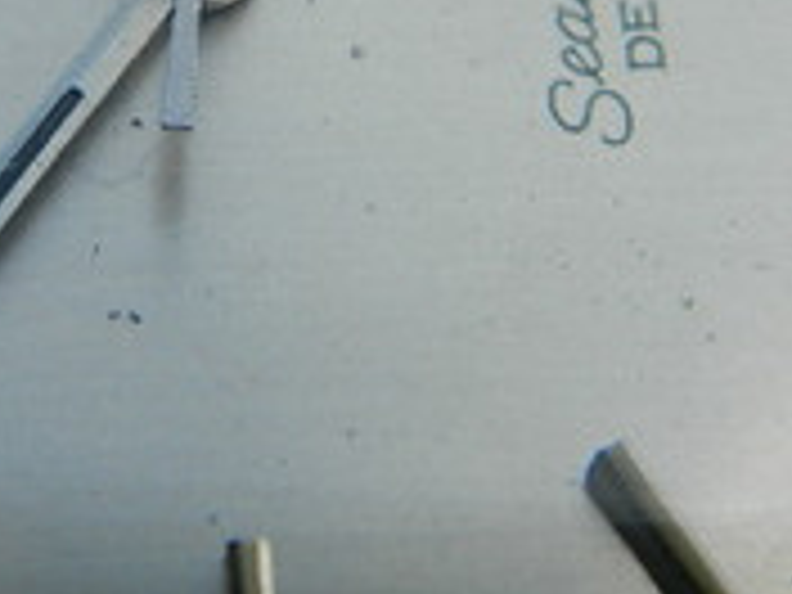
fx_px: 5468
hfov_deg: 8.3
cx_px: 225
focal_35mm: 239
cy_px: 38
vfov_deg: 6.2
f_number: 4.2
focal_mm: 15.1
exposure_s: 1/320
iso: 80
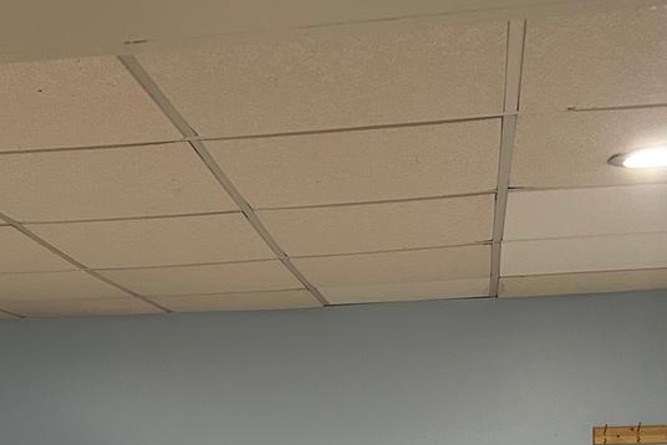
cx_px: 199
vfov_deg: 19.4
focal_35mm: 67
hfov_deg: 29.8
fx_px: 1242
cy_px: 506
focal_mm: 6.86
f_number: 1.78
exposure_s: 1/60
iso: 400
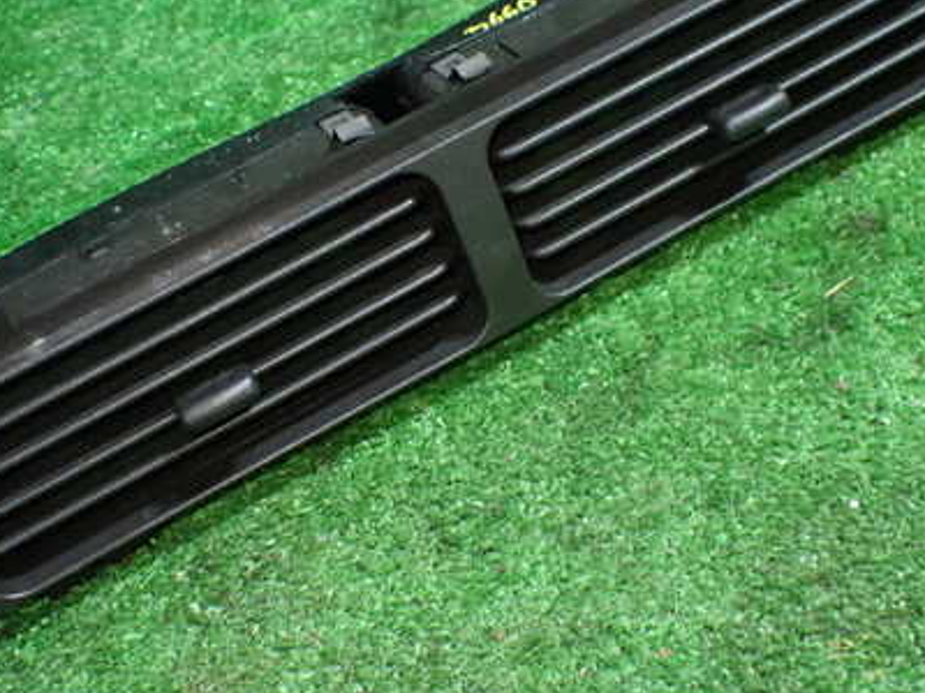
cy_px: 280
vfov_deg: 32.1
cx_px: 421
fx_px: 1202
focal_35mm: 45
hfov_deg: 42.0
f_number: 2.3
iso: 800
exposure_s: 1/60
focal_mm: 5.4
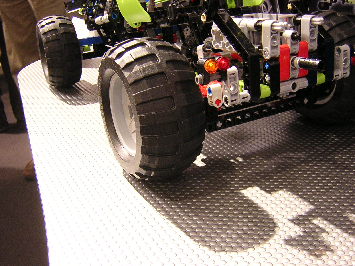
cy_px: 133
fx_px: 410
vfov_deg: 36.0
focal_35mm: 40
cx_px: 178
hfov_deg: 46.8
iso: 311
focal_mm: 5.2
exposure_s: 1/3.6
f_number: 2.7
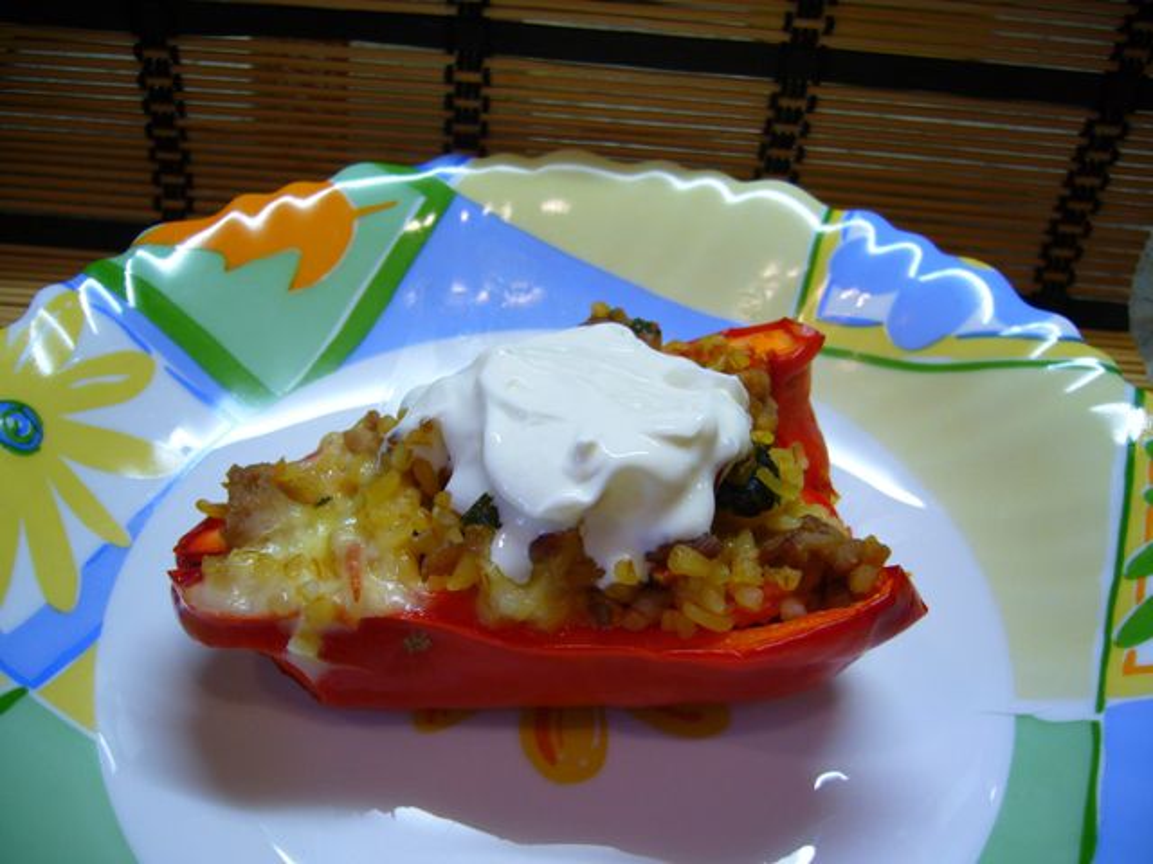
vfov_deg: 40.7
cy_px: 432
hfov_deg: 52.6
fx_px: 1166
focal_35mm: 35
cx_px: 576
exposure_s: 1/30
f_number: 2.8
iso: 100
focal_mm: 5.8
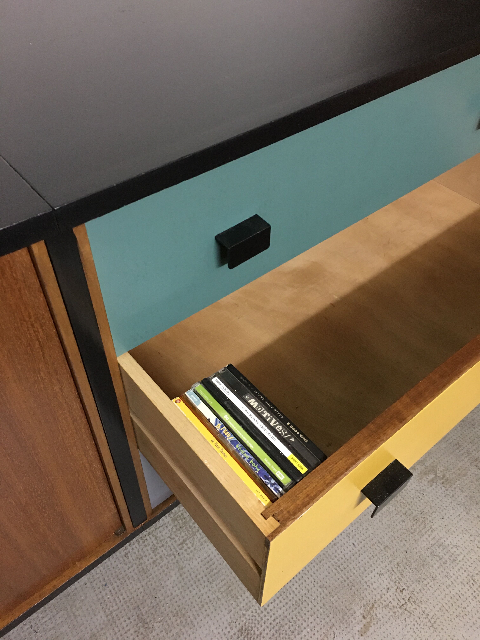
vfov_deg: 61.7
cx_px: 240
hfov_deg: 48.2
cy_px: 320
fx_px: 536
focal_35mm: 29
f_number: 2.2
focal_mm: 4.15
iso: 100
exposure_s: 1/4
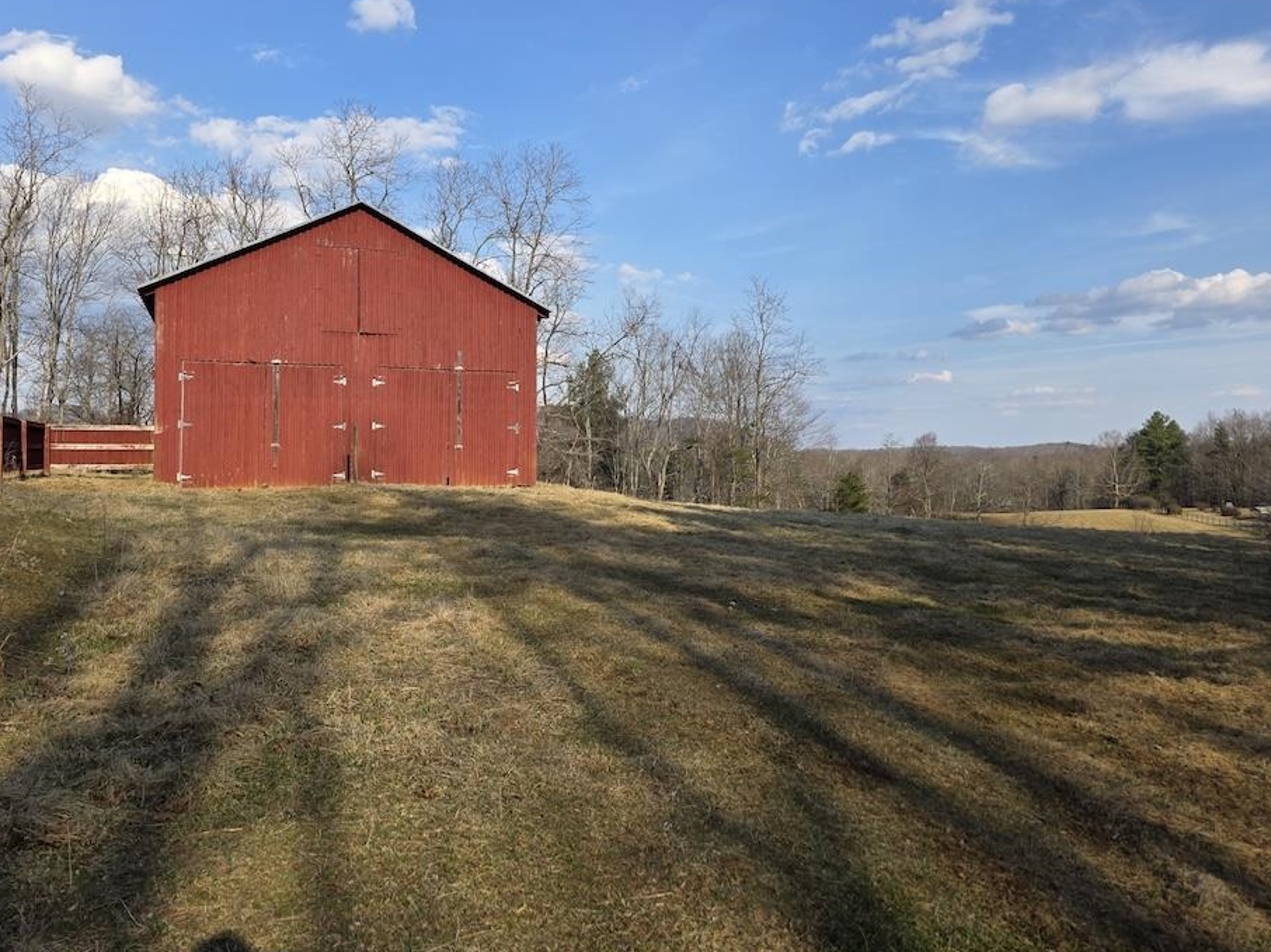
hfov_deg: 67.1
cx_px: 570
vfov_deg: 53.0
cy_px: 429
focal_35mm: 26
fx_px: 954
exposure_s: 1/4434
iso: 80
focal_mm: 6.3
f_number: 1.7
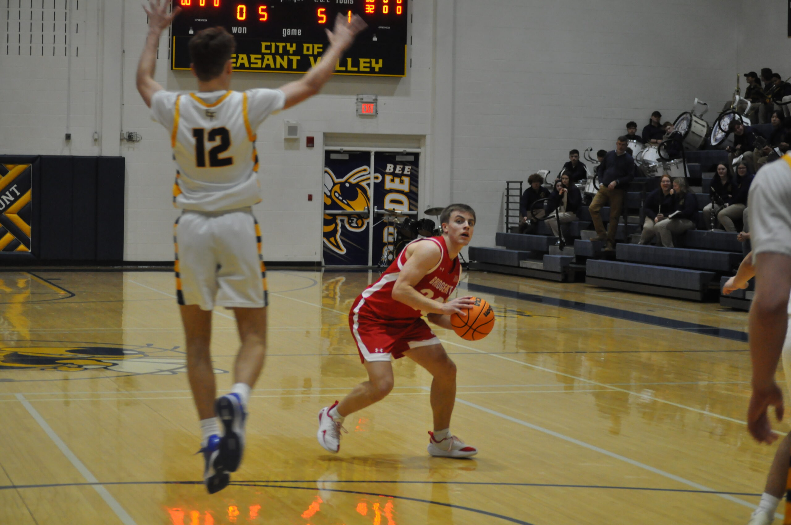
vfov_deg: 16.5
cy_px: 262
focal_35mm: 82
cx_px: 396
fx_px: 1810
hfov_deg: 24.6
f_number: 4
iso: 1600
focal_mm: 55
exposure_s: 1/200
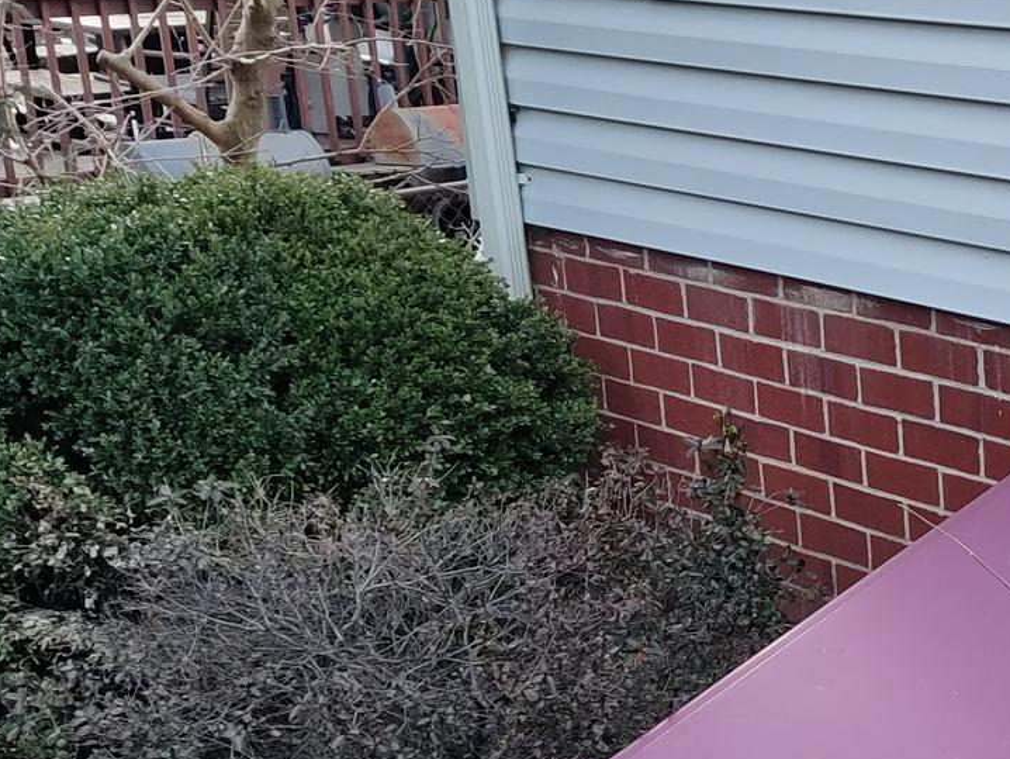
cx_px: 1253
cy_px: 611
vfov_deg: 19.0
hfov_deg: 23.0
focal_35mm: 77
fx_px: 2247
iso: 361
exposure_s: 1/60
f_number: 1.79
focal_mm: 4.71
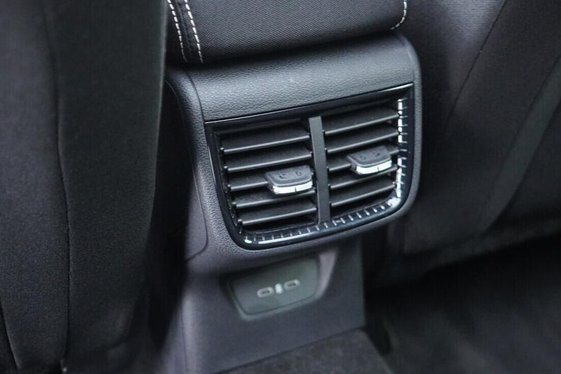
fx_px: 733
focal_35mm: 47
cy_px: 230
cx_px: 289
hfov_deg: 41.9
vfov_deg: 28.6
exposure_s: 1/40
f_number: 2.8
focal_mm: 24
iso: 5000
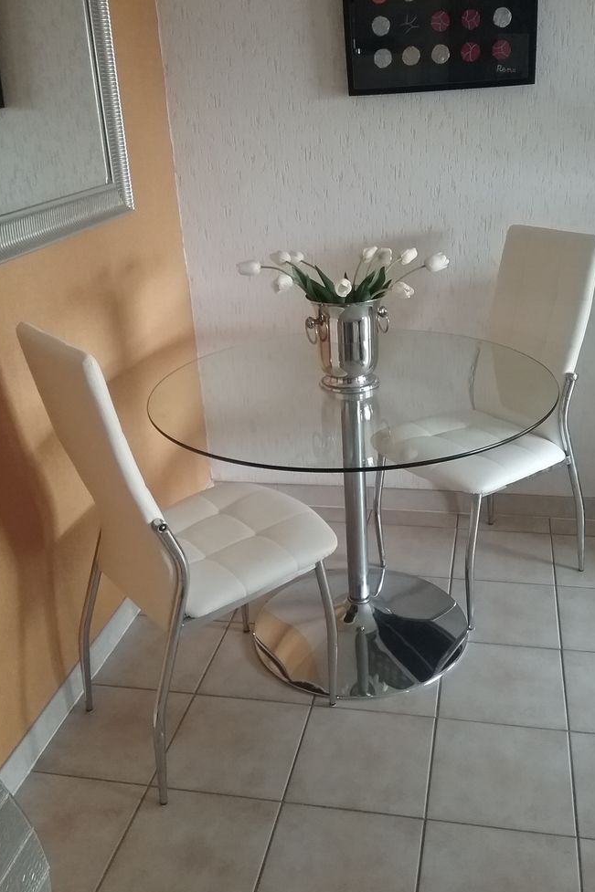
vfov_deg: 57.2
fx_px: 818
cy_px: 442
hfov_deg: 39.9
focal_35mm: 33
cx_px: 329
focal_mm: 3.3
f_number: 2.2
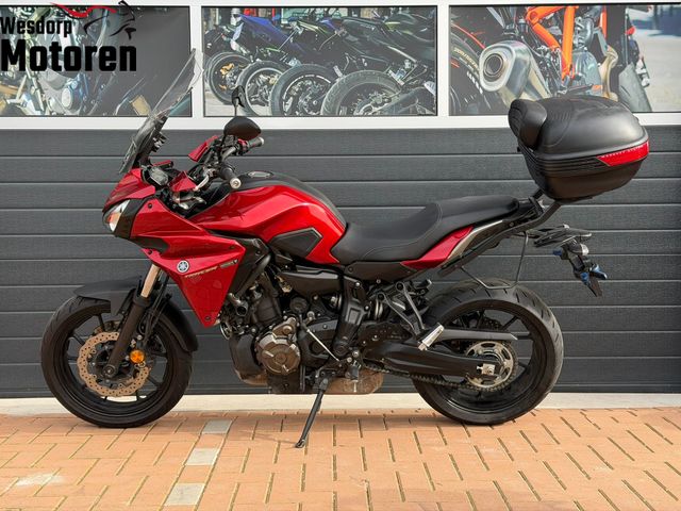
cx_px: 340
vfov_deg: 30.3
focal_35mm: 48
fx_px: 944
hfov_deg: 39.7
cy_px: 256
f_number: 1.78
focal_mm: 6.76
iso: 80
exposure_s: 1/917
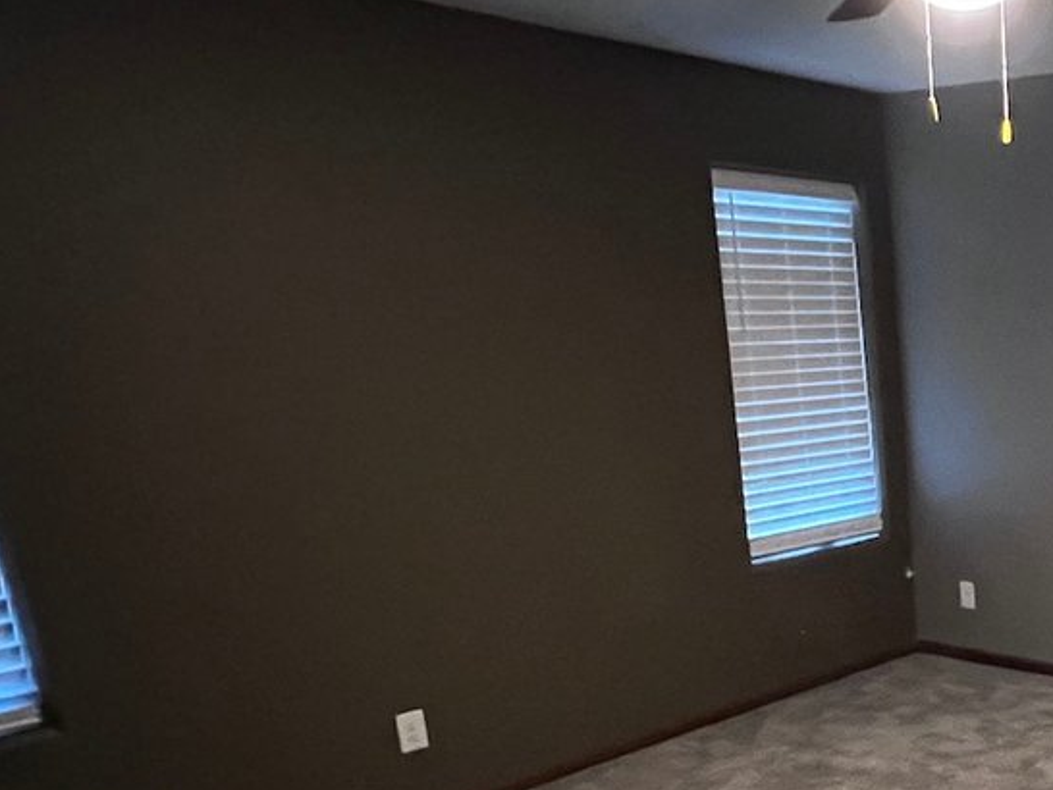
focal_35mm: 36
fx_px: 1096
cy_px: 643
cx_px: 1177
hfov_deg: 40.6
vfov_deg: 38.1
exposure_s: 1/30
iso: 1250
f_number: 1.8
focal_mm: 1.57
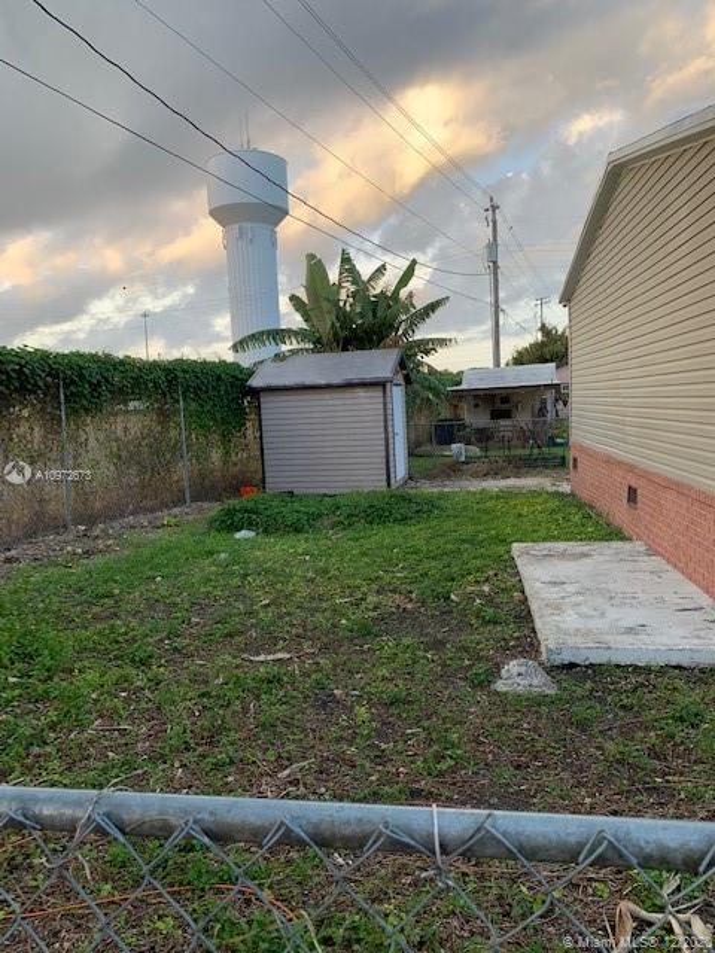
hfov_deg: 53.1
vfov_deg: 67.3
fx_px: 716
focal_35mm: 26
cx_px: 358
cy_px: 476
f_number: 1.8
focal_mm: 4.25
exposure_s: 1/159
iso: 25
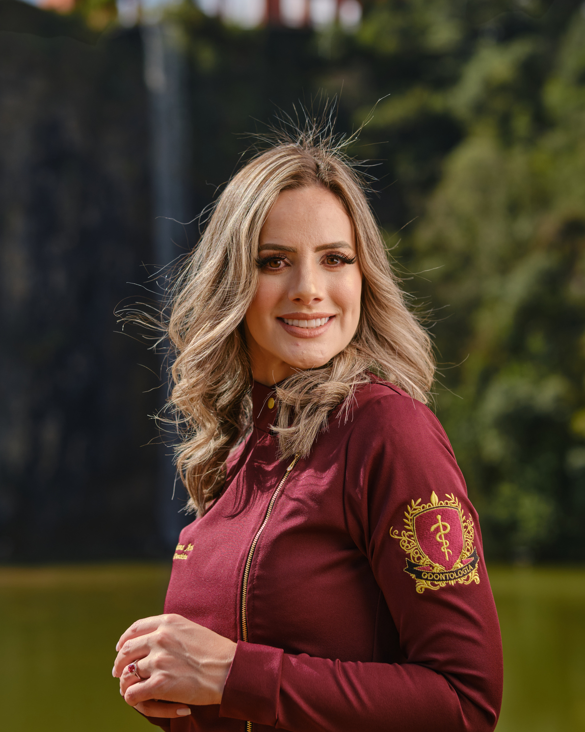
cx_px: 292
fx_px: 1840
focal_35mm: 85
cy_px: 351
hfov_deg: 18.1
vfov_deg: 22.5
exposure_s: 1/2000
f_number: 2.5
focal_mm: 50
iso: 160
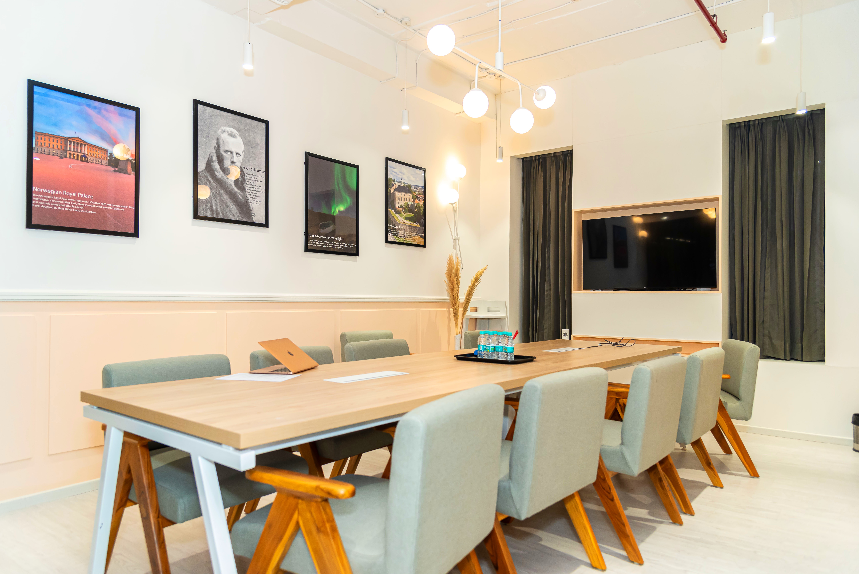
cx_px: 430
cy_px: 287
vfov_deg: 53.2
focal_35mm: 24
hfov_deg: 73.7
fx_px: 573
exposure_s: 1/160
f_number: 4
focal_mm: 24
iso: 800
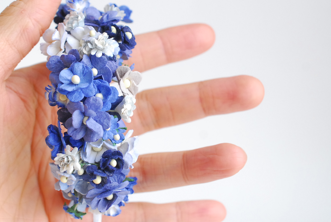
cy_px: 109
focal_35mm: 78
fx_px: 718
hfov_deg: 25.8
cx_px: 117
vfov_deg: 17.5
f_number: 5.6
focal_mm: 40
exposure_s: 1/160
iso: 800
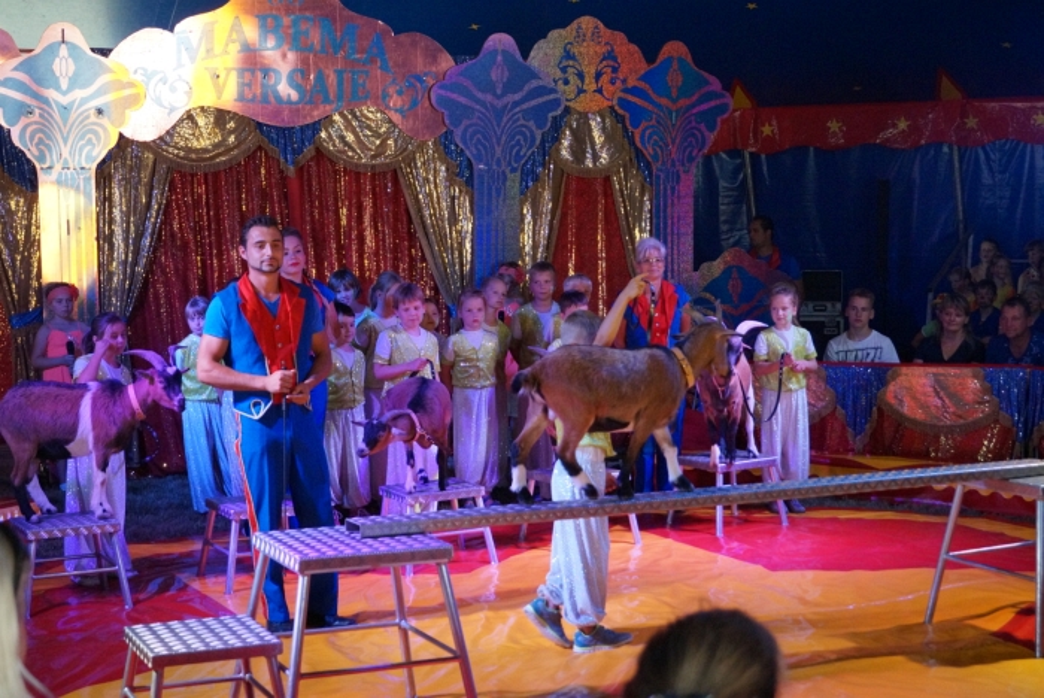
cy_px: 349
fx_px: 1524
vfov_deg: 25.8
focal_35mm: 52
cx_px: 522
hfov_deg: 37.8
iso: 2000
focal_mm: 35
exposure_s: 1/160
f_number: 5
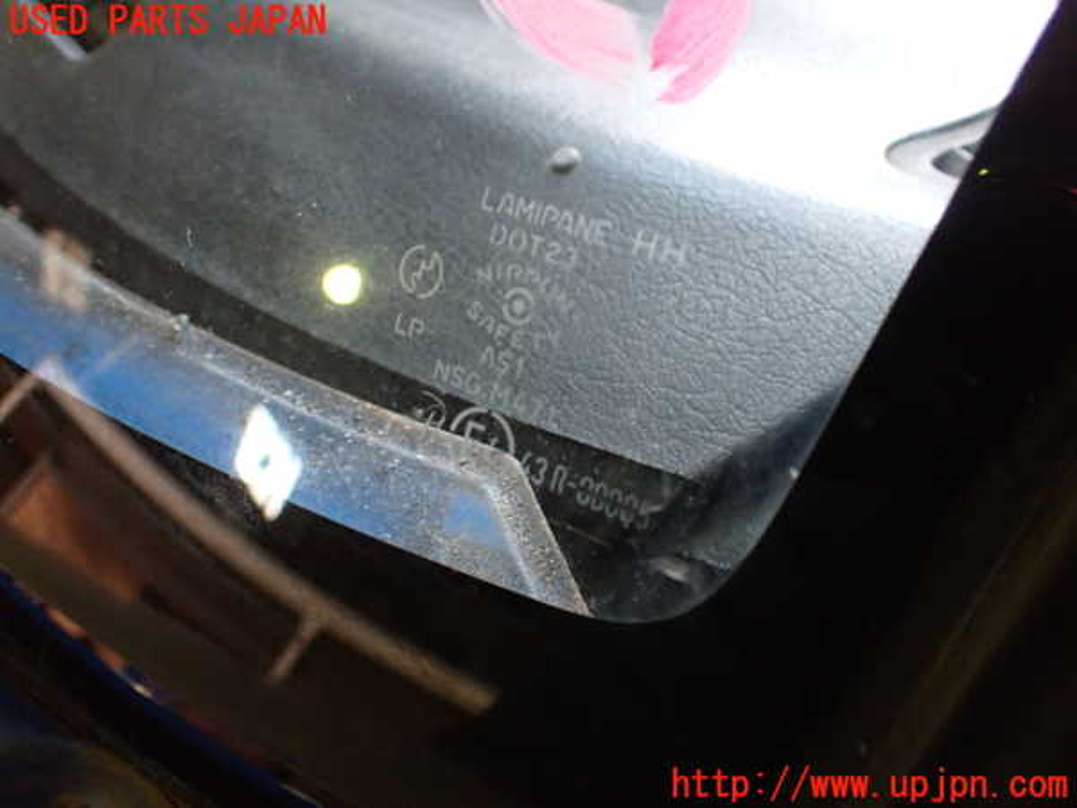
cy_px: 404
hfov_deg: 60.0
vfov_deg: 46.8
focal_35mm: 30
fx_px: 933
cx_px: 538
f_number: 2.3
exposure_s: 1/80
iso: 800
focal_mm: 5.4
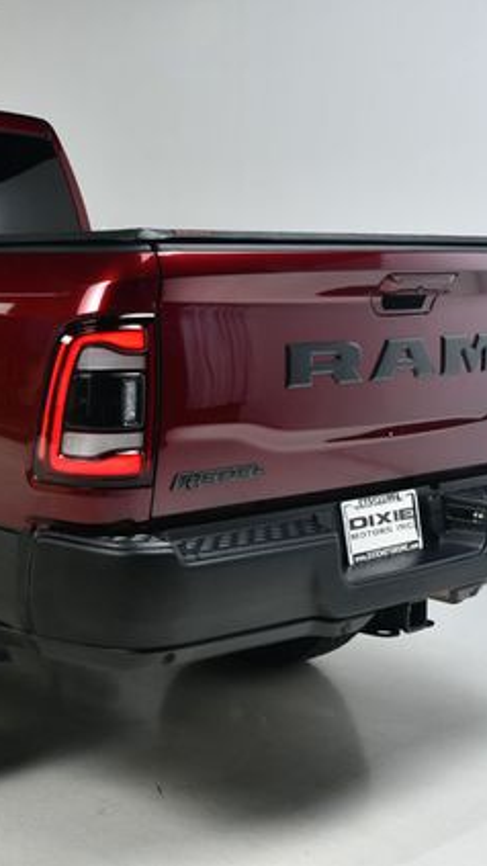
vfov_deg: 36.6
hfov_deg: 20.4
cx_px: -12
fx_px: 1308
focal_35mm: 57
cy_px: 432
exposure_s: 1/160
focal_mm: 24
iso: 100
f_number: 11
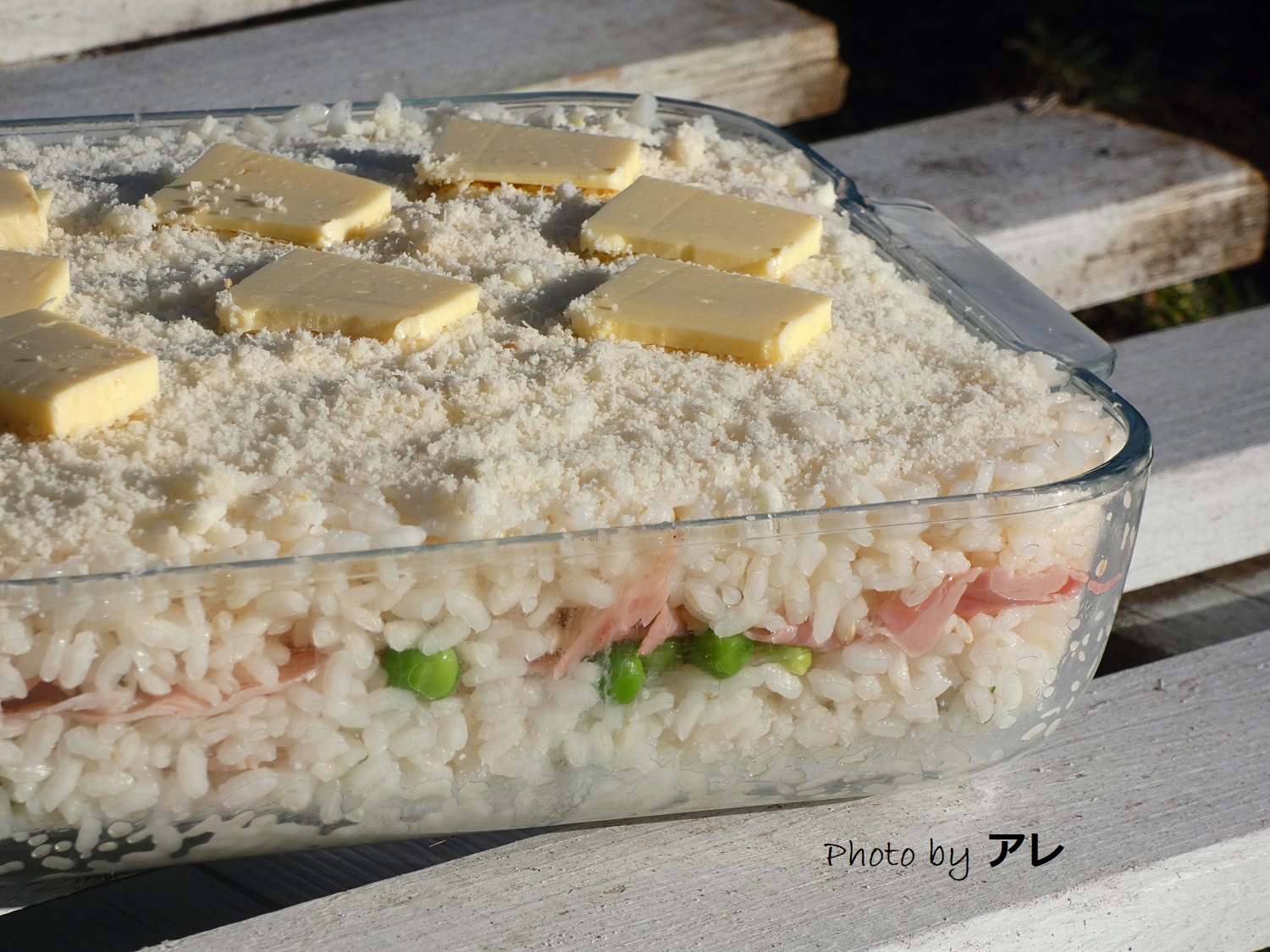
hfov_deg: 9.1
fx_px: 7961
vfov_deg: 6.8
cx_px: 635
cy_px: 476
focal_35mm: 217
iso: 80
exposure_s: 1/320
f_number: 7.1
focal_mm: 38.9
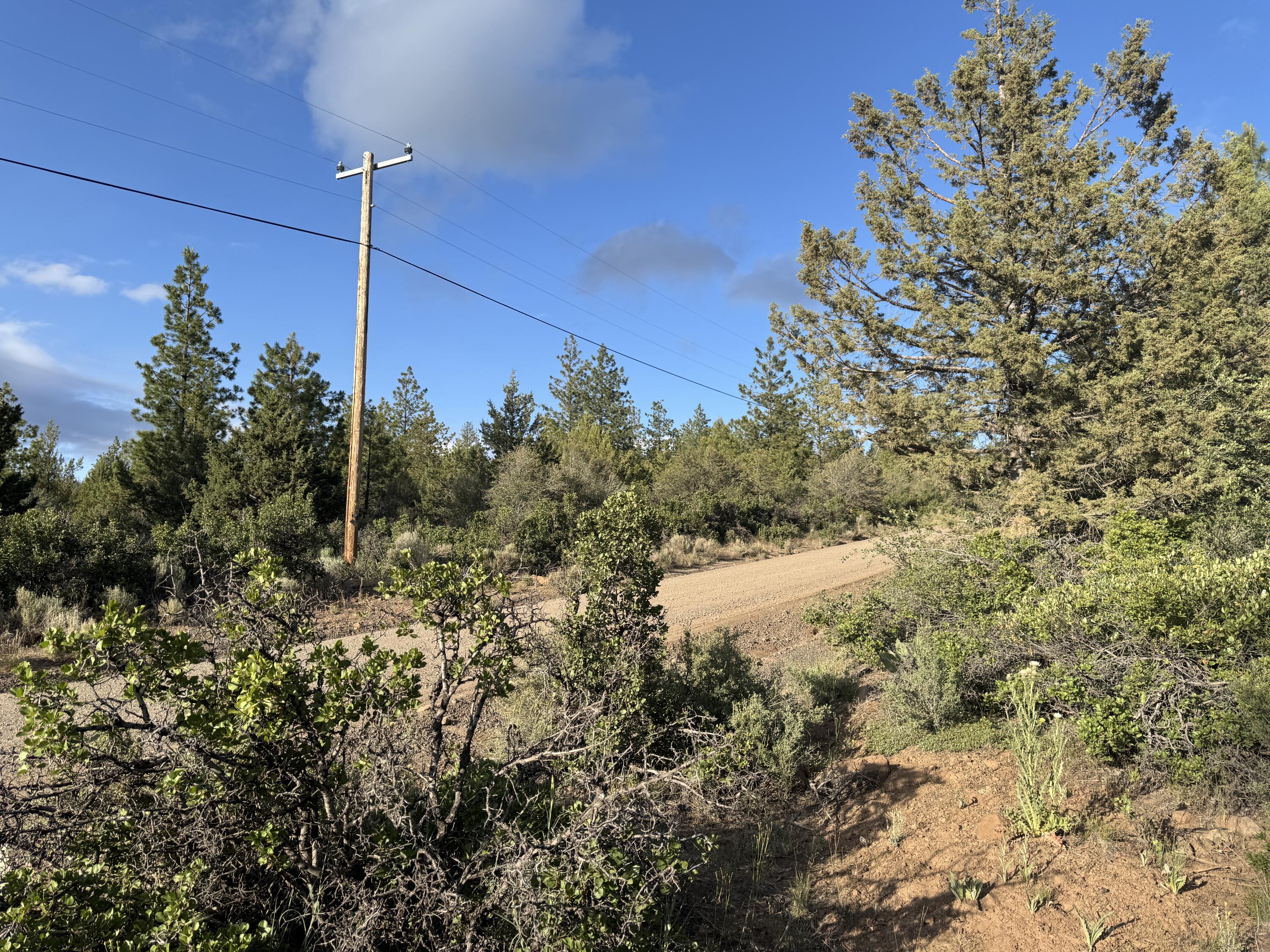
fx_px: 881
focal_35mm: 24
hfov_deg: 71.6
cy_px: 476
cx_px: 635
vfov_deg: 56.8
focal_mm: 6.76
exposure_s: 1/2604
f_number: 1.78
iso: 80
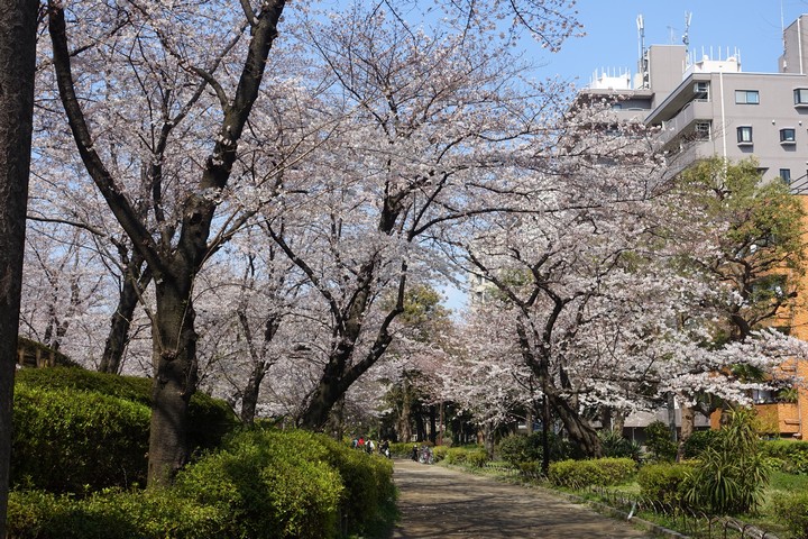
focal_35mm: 44
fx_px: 987
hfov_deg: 44.5
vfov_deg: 30.5
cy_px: 270
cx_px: 404
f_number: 5.6
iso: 125
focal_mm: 16.17
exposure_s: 1/400
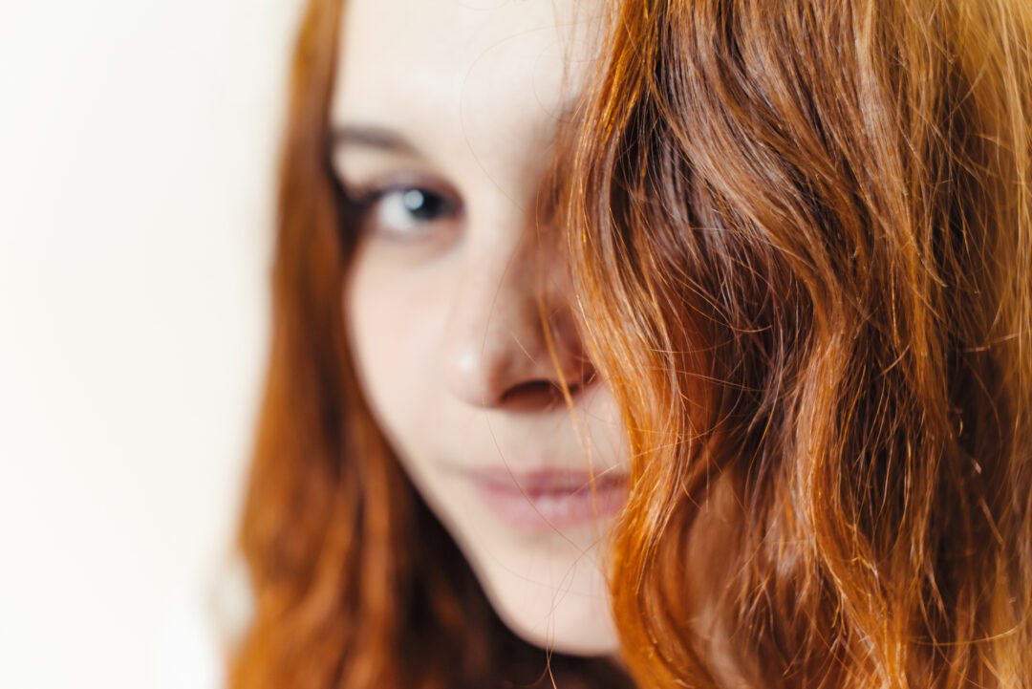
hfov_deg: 54.4
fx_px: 1004
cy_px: 344
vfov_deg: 37.9
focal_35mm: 35
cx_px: 516
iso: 500
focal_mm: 35
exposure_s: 1/160
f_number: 2.8
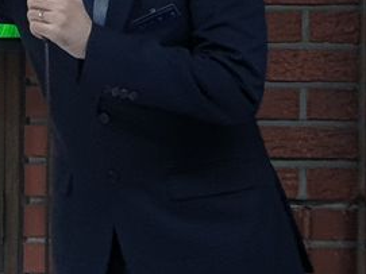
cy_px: -144
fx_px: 1945
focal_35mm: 184
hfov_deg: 10.6
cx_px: -82
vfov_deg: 7.9
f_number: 2.4
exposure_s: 1/30
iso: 100
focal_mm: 6
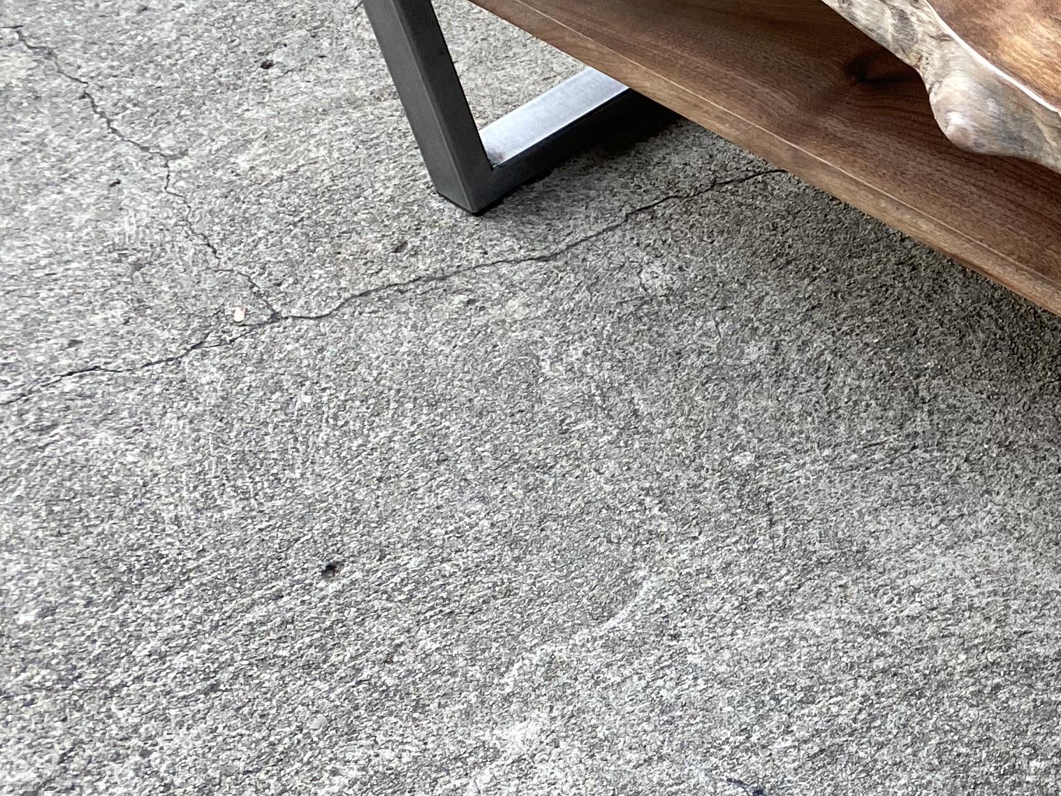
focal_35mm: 69
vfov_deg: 21.3
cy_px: 326
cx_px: 1372
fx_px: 2115
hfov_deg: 24.6
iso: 125
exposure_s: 1/60
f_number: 1.8
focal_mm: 4.25
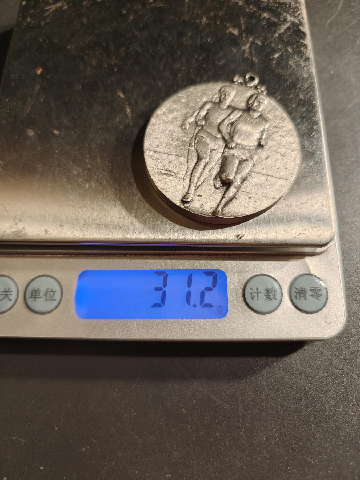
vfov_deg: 73.9
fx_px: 319
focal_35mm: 23
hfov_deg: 58.9
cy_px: 240
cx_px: 180
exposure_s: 1/200
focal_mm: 6.06
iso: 250
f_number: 1.6
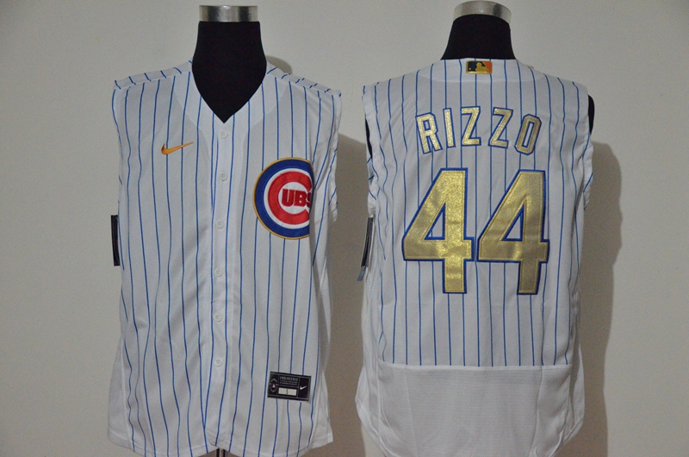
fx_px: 1433
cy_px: 228
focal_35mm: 75
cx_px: 344
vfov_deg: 18.1
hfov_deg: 27.0
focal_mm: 50
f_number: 4.8
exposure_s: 1/50
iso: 4000
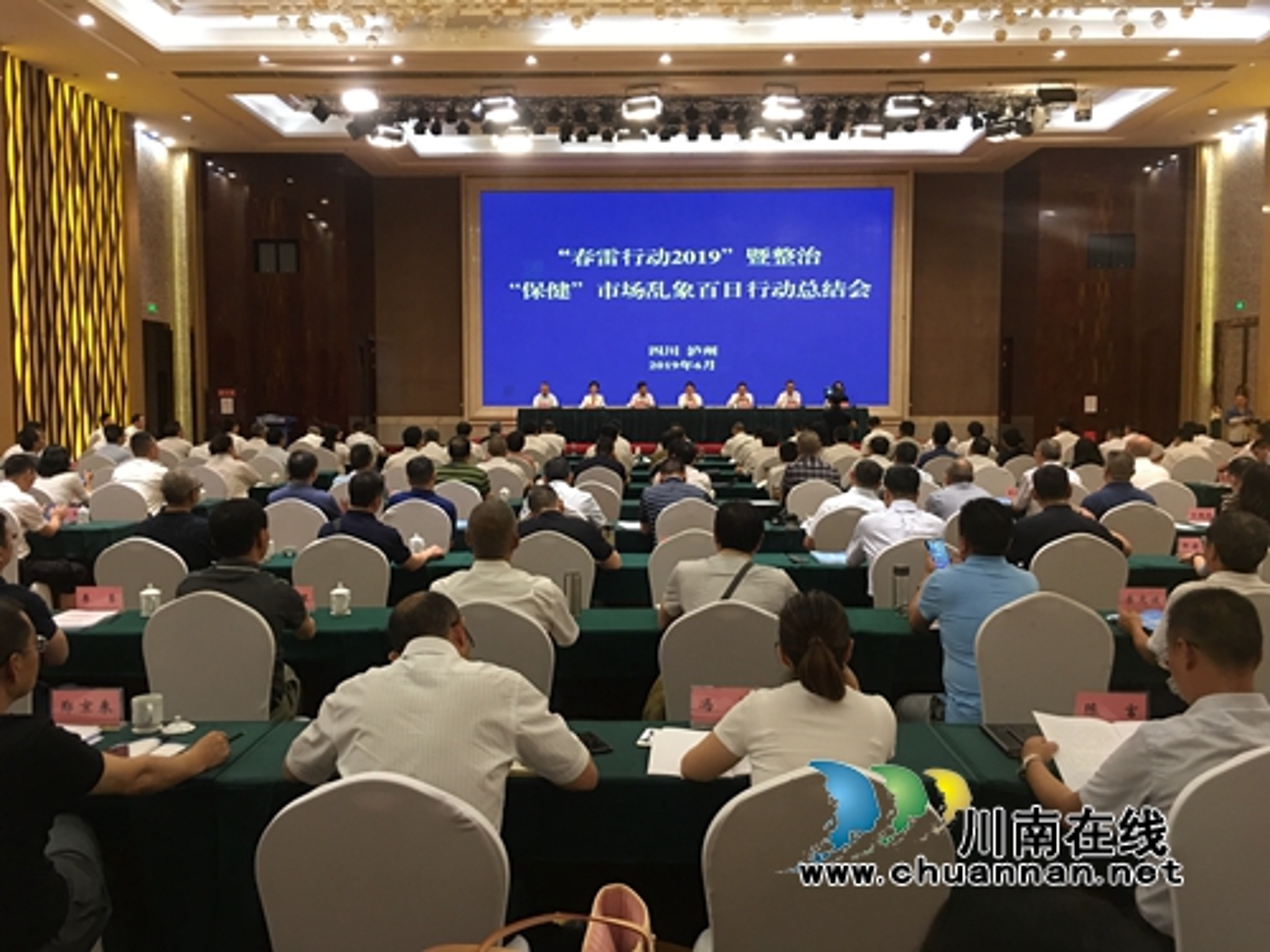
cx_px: 635
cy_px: 476
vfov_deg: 48.2
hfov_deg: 61.7
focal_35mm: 29
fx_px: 1064
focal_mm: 4.15
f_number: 2.2
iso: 100
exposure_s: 1/17
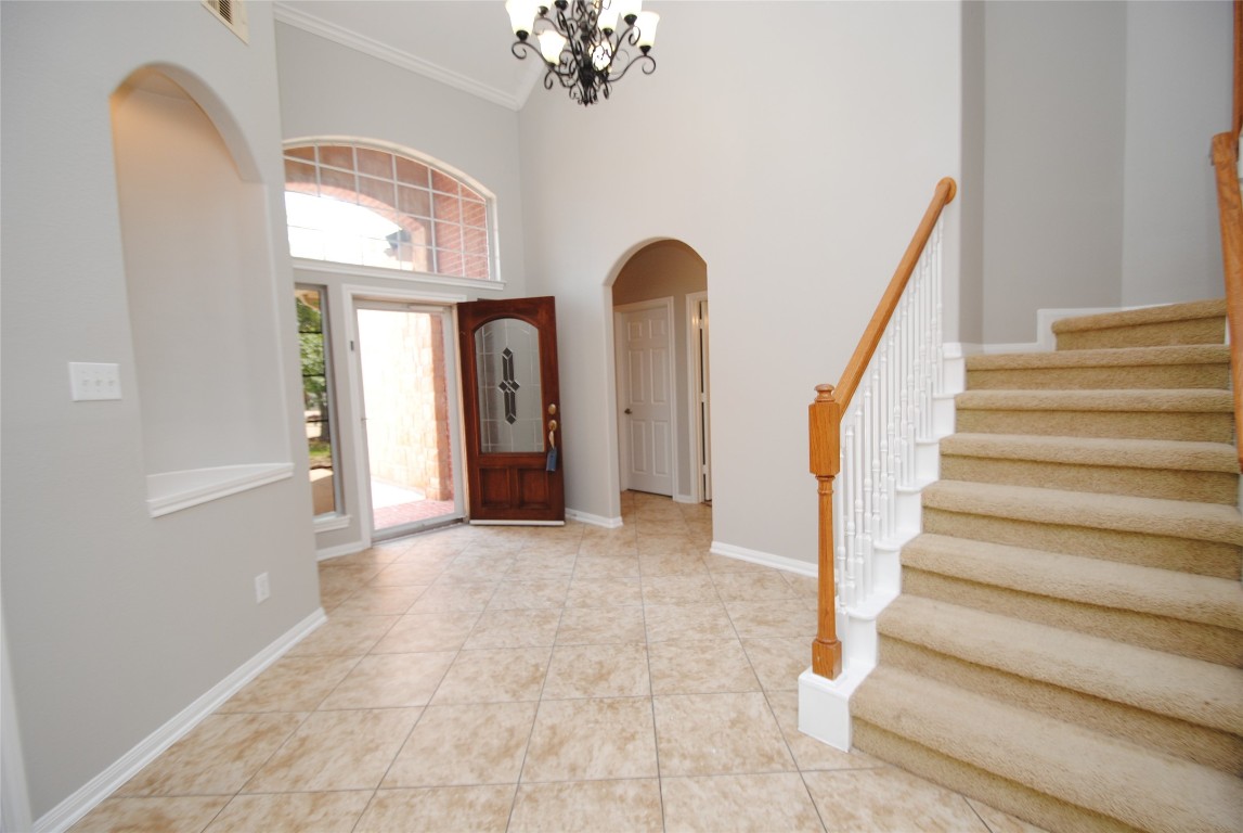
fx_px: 519
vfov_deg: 77.5
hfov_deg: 100.3
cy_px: 416
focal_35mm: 15
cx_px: 622
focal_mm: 10
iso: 200
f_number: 4
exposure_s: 1/60
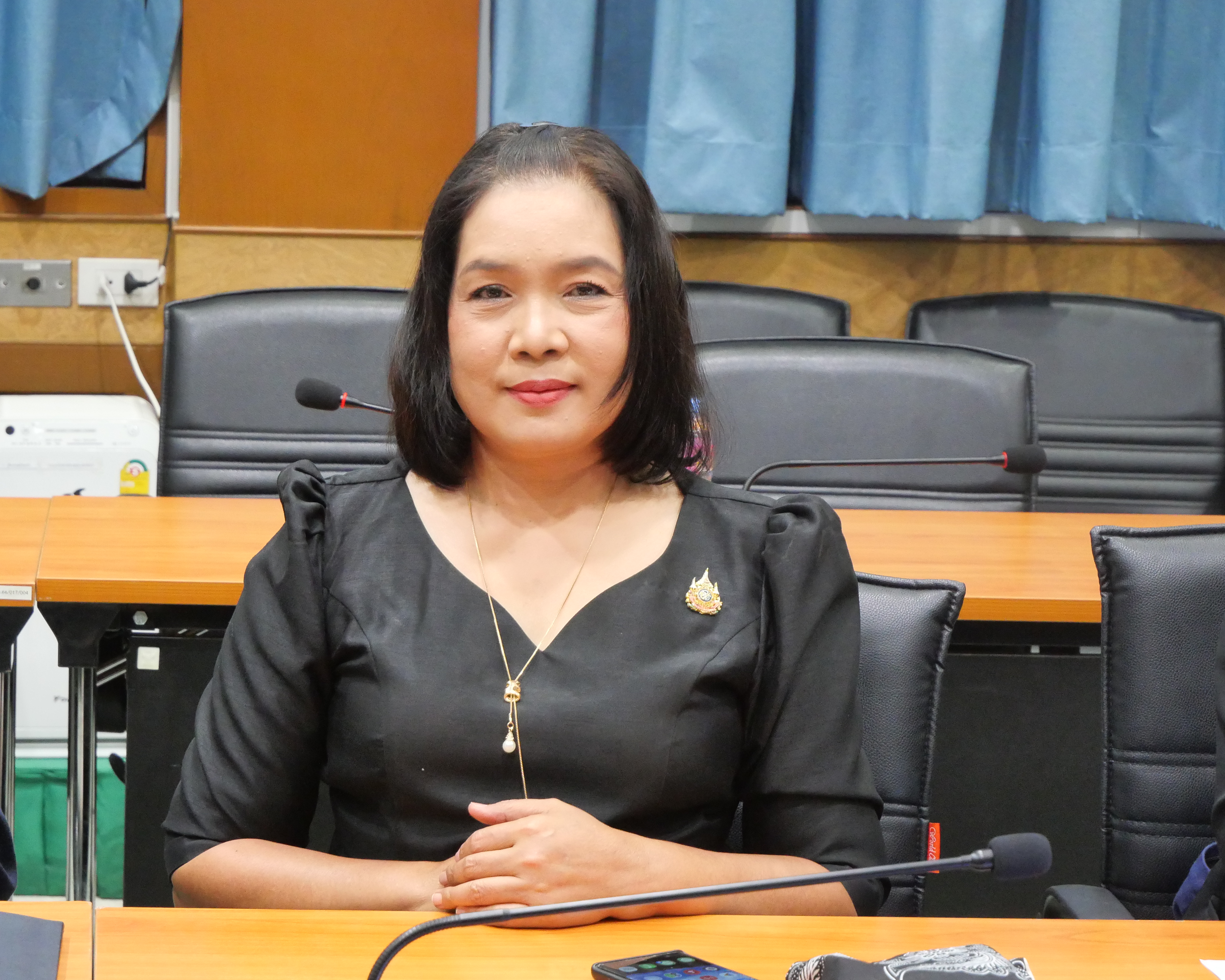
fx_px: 3988
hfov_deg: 17.5
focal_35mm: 110
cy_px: 492
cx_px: 505
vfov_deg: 14.0
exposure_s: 1/40
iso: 3200
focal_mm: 47
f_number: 5.6
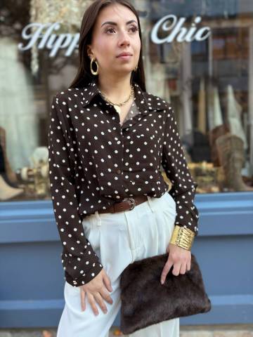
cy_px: 168
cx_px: 126
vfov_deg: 67.3
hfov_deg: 53.1
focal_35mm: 26
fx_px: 253
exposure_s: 1/251
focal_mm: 5.96
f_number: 1.6
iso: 50
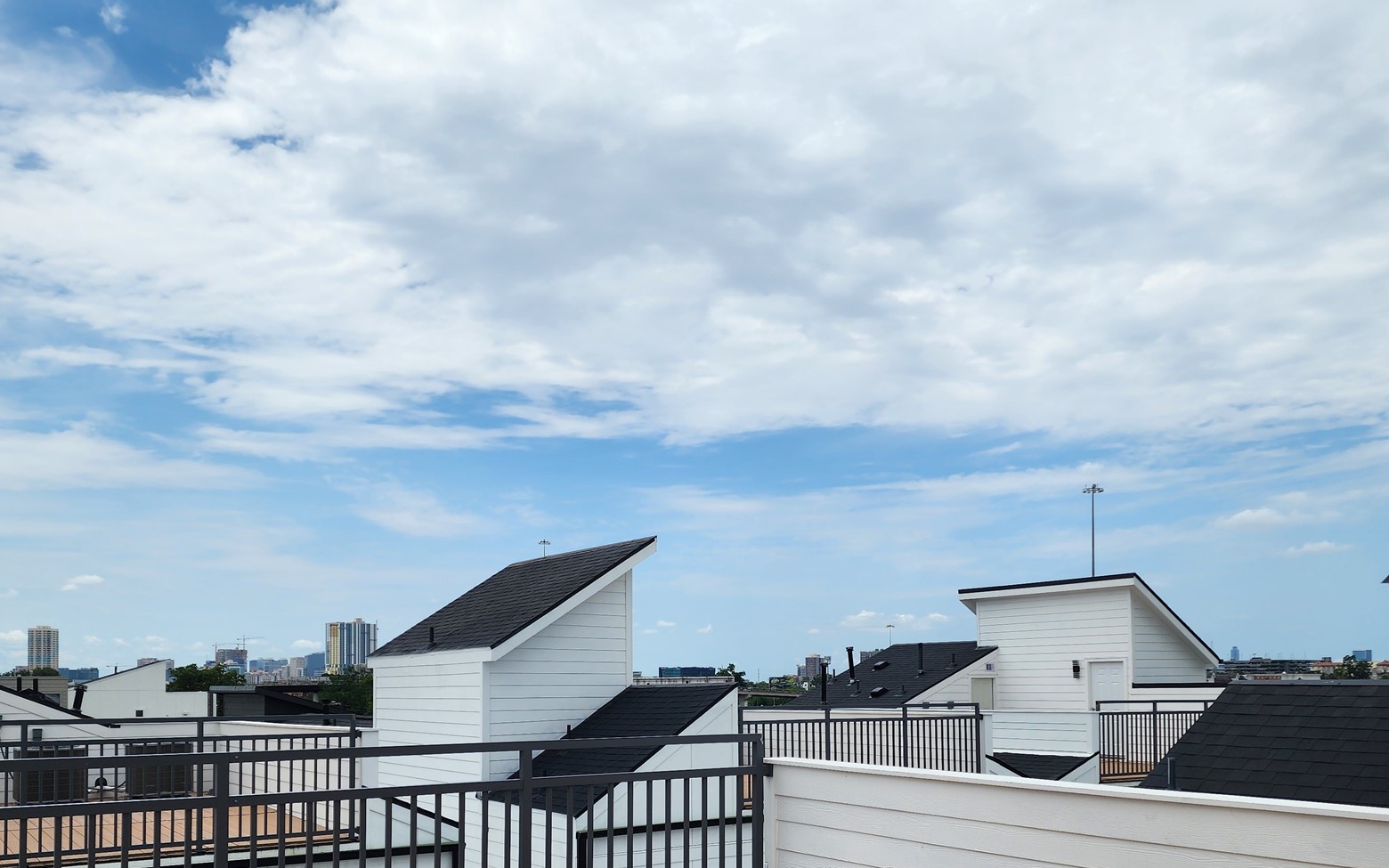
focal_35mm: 32
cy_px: 643
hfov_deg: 59.6
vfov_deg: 38.5
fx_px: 1211
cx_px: 726
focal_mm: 6.4
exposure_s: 1/2259
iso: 12
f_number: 1.8
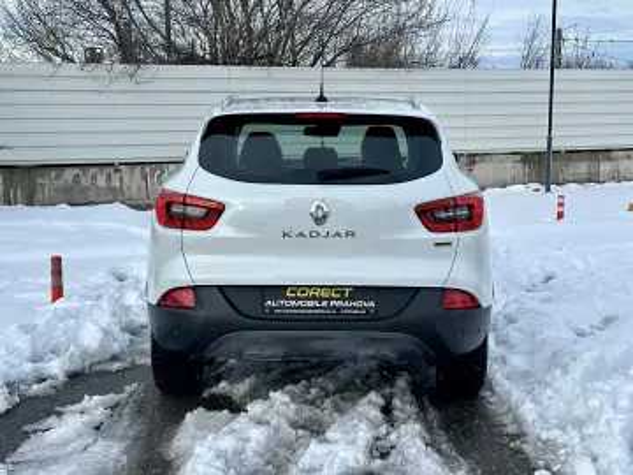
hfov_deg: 39.7
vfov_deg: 30.3
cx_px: 316
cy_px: 238
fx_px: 878
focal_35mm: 48
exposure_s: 1/1639
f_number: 1.78
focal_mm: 6.86
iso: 64
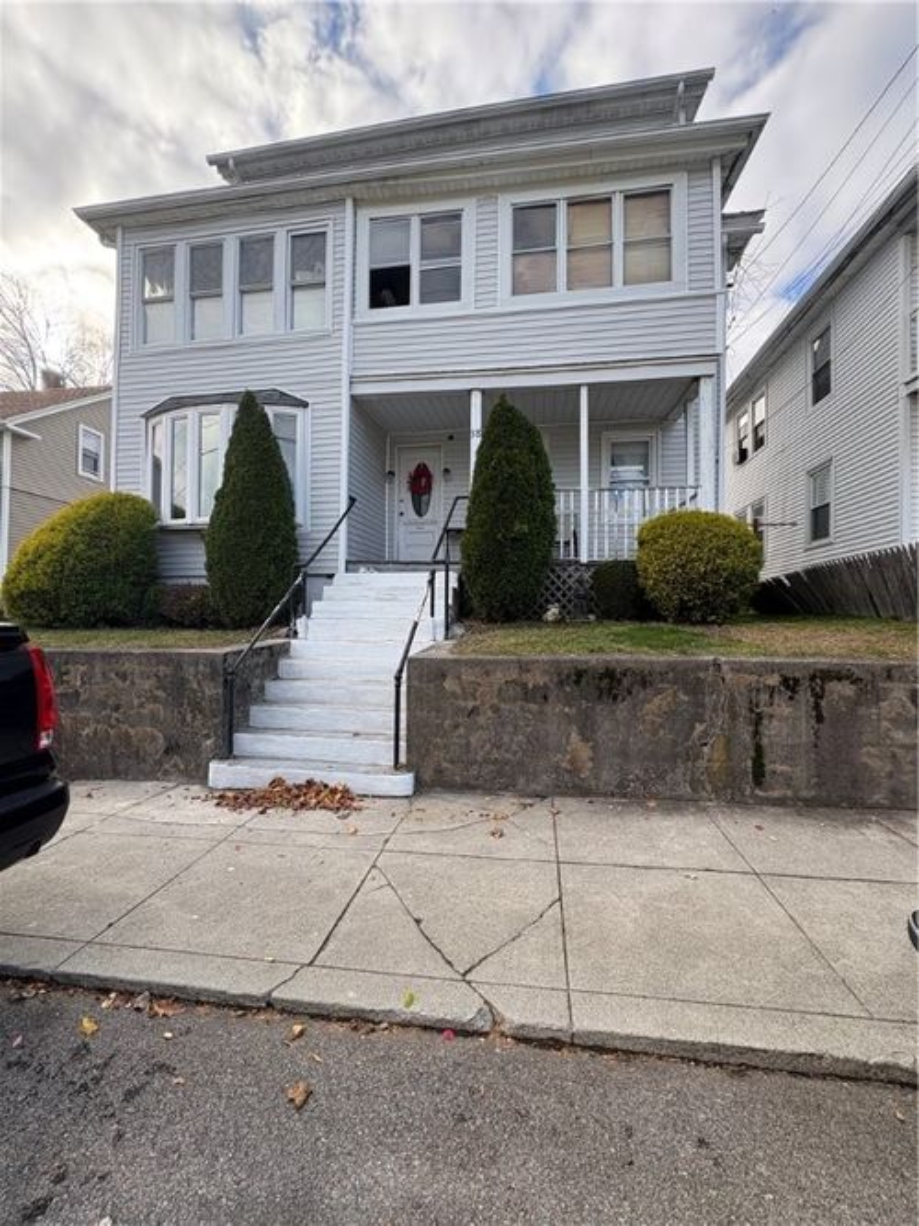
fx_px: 496
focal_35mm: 14
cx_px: 460
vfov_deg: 102.1
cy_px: 613
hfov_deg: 85.7
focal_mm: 2.22
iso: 40
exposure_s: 1/379
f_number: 2.2
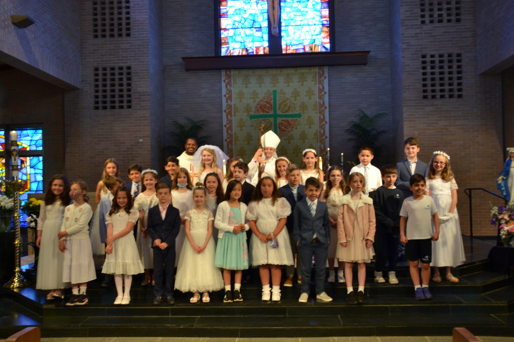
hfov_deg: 53.1
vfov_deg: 36.9
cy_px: 171
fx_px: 514
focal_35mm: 36
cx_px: 257
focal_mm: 24
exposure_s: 1/4
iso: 400
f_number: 10
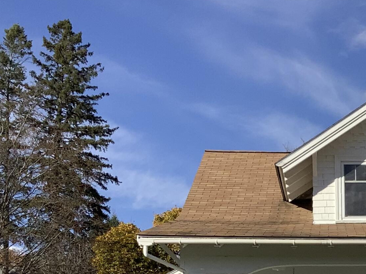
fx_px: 888
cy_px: 304
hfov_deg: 22.1
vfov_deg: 17.0
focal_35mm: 84
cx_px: 399
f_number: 2.4
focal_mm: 3.3
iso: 25
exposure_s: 1/1988
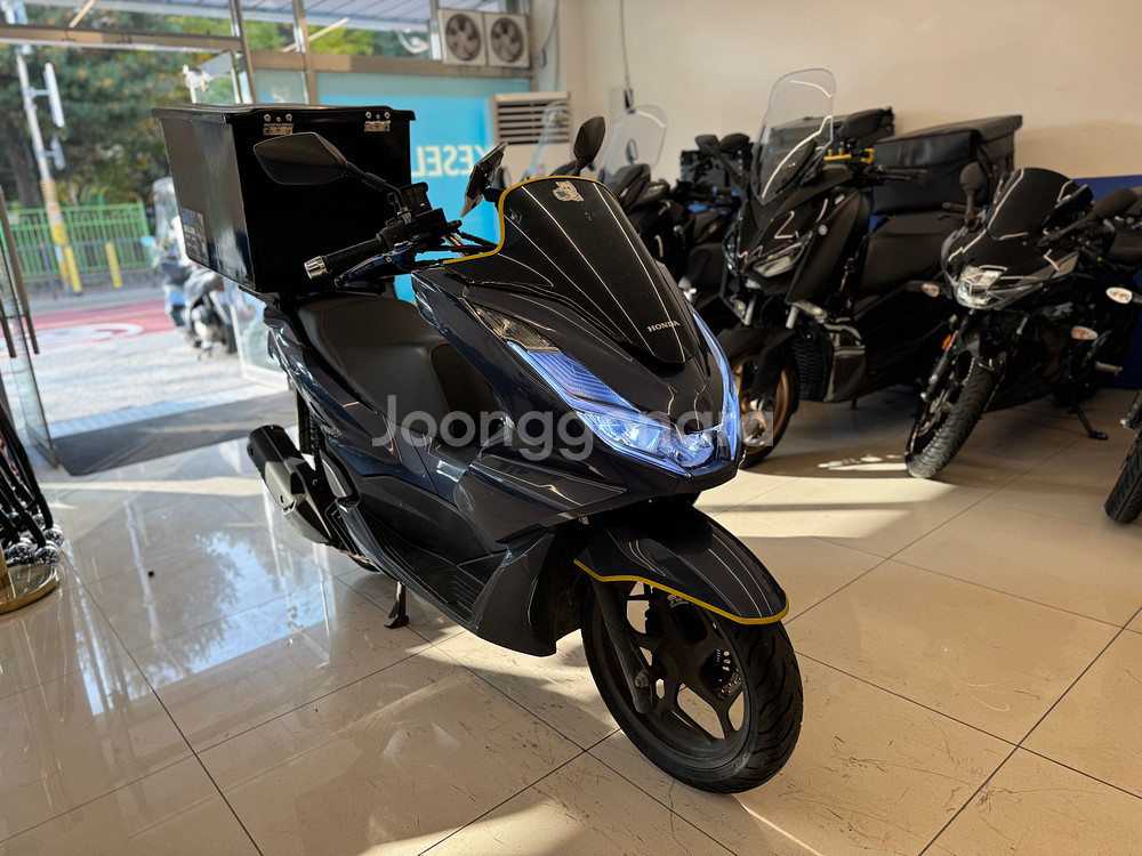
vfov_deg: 56.8
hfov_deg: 71.6
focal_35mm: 24
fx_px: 792
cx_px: 571
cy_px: 428
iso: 50
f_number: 1.78
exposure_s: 1/126
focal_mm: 6.76
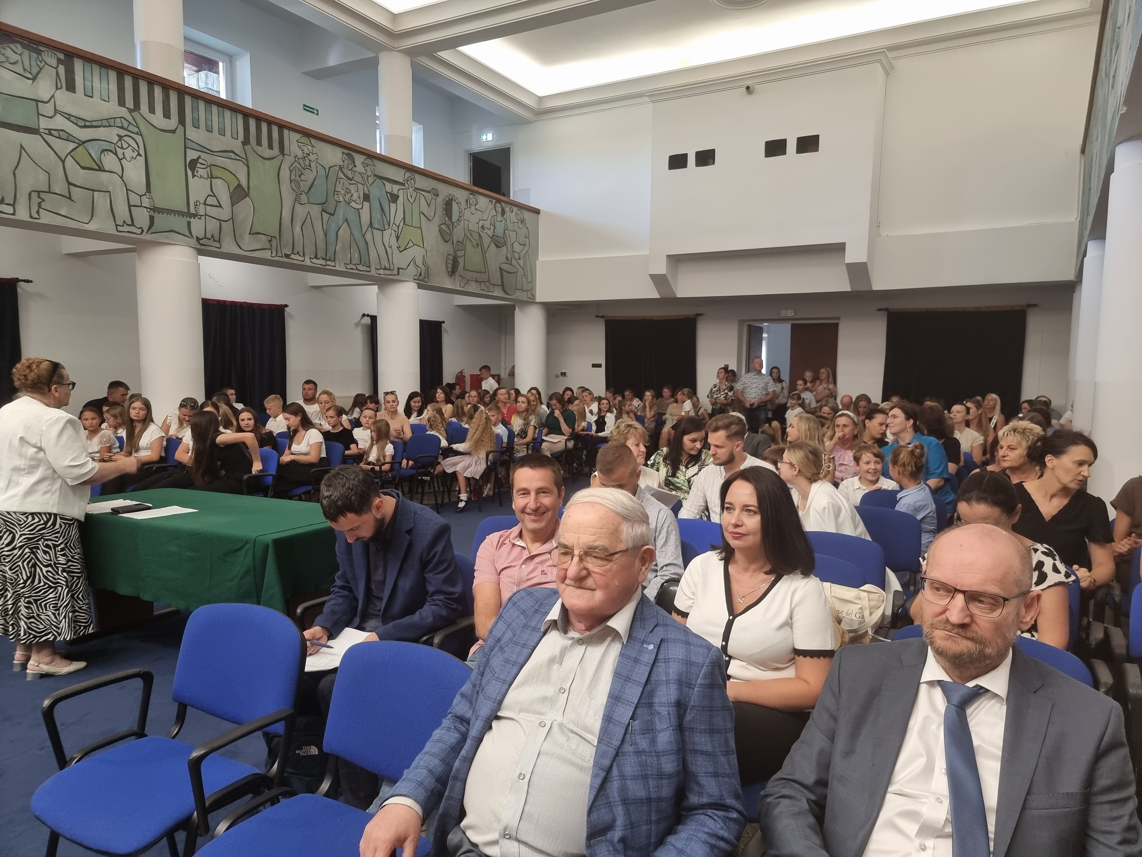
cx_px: 571
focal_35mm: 24
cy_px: 428
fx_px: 792
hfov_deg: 71.6
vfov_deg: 56.8
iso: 250
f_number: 1.8
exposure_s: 1/100
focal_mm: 6.7
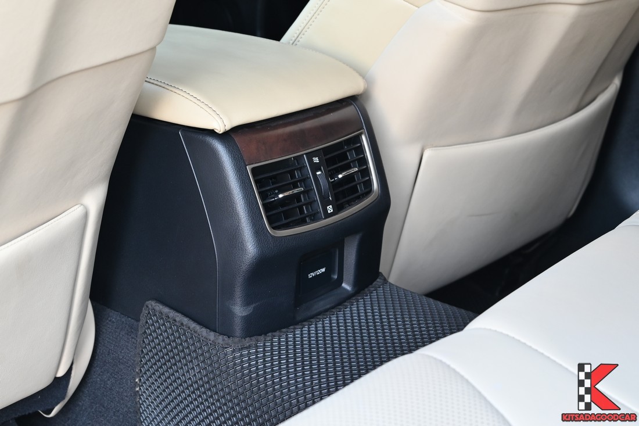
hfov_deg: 33.4
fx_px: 1065
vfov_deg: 22.6
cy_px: 213
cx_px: 320
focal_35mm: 60
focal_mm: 40
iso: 400
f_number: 5.6
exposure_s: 1/30
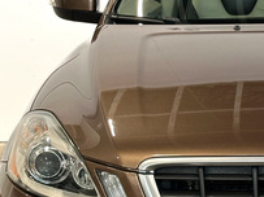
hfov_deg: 13.5
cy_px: 140
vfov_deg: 10.4
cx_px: 315
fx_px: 1082
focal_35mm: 142
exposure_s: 1/50
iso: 160
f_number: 1.8
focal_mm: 6.86
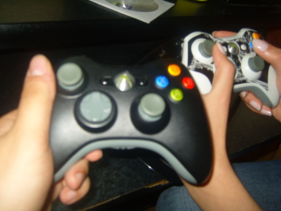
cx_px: 140
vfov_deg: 40.7
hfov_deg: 52.6
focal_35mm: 35
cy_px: 106
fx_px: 284
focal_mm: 7.4
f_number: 2.8
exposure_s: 1/30
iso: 100
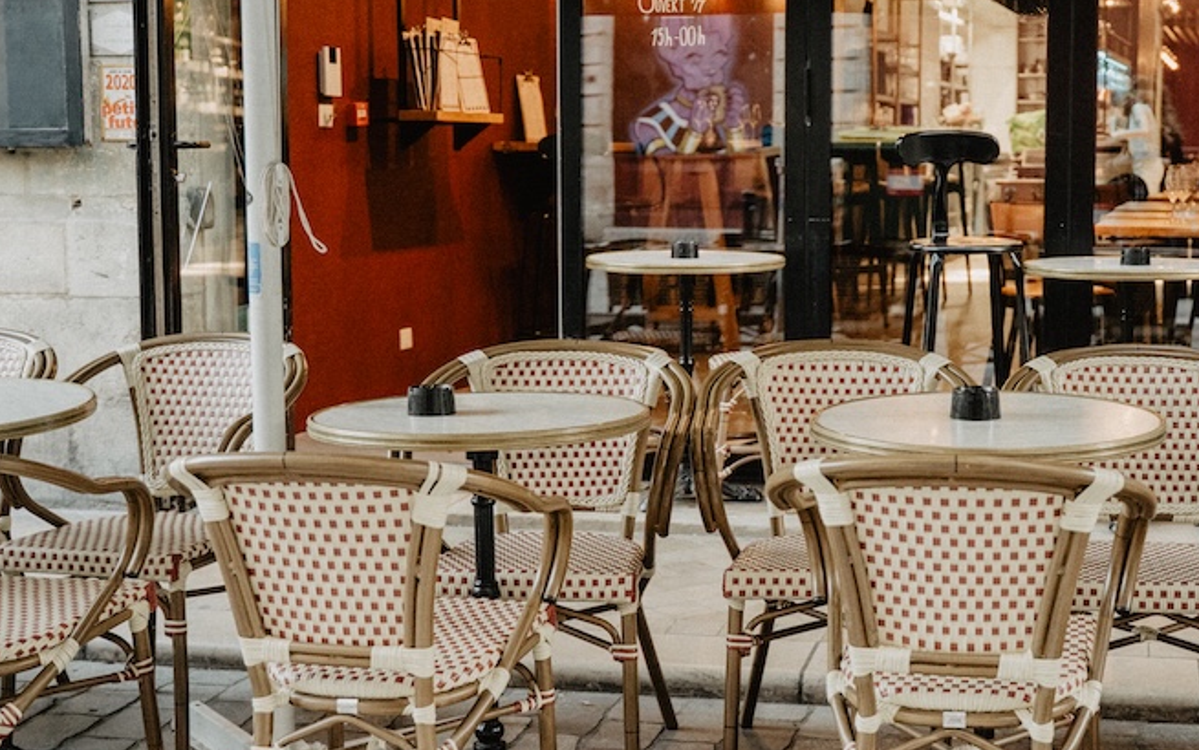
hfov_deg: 36.0
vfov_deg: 23.2
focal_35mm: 56
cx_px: 760
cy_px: 323
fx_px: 1831
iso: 4000
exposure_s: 1/250
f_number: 2.8
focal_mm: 36
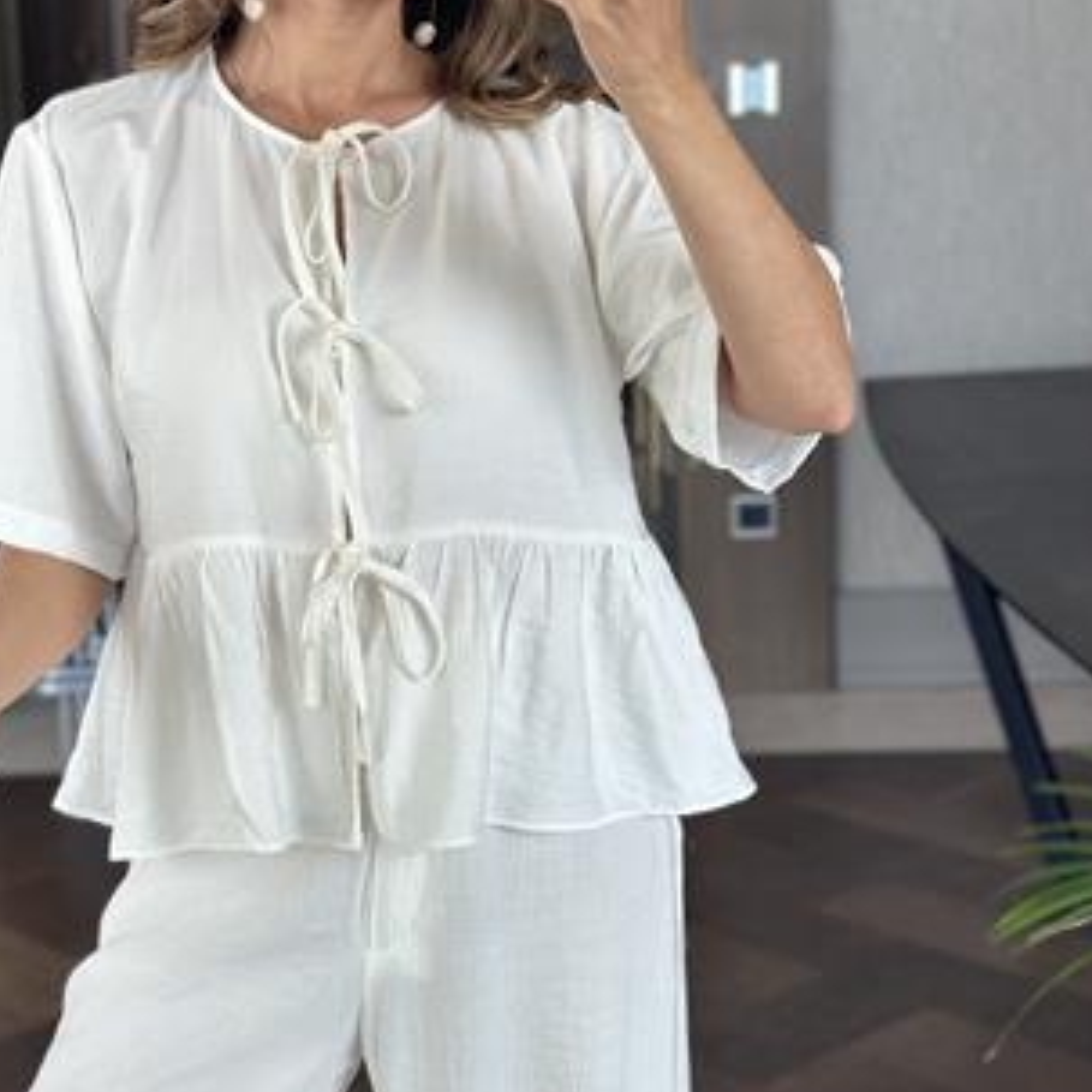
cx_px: 440
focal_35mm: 71
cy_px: 389
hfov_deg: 24.3
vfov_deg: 24.2
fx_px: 2534
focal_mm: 6.86
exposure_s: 1/178
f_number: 1.78
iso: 80
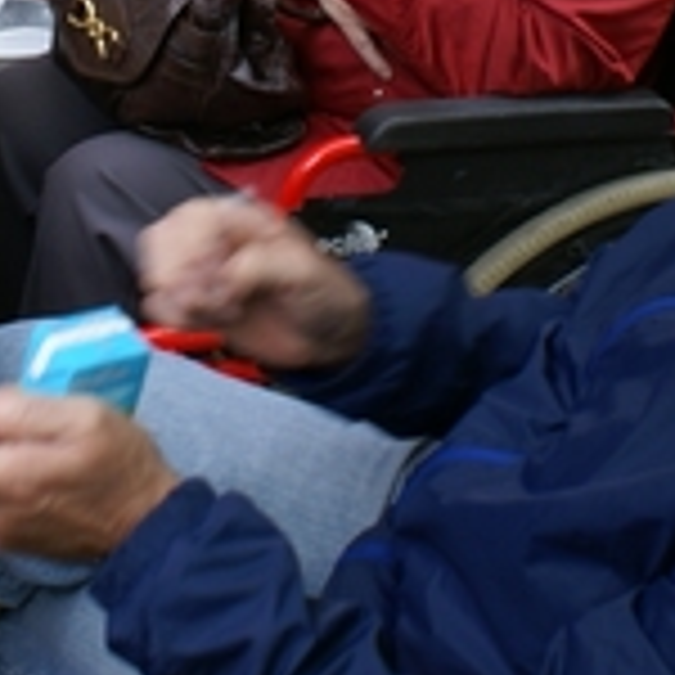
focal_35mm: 92
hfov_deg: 18.8
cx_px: 248
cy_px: -153
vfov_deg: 17.9
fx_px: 2030
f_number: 5.6
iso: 100
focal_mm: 18
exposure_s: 1/50
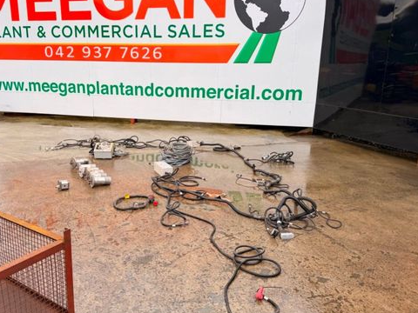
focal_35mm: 30
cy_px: 156
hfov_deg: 59.8
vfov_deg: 46.8
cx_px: 183
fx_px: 362
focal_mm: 6.76
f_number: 1.78
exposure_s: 1/909
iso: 80
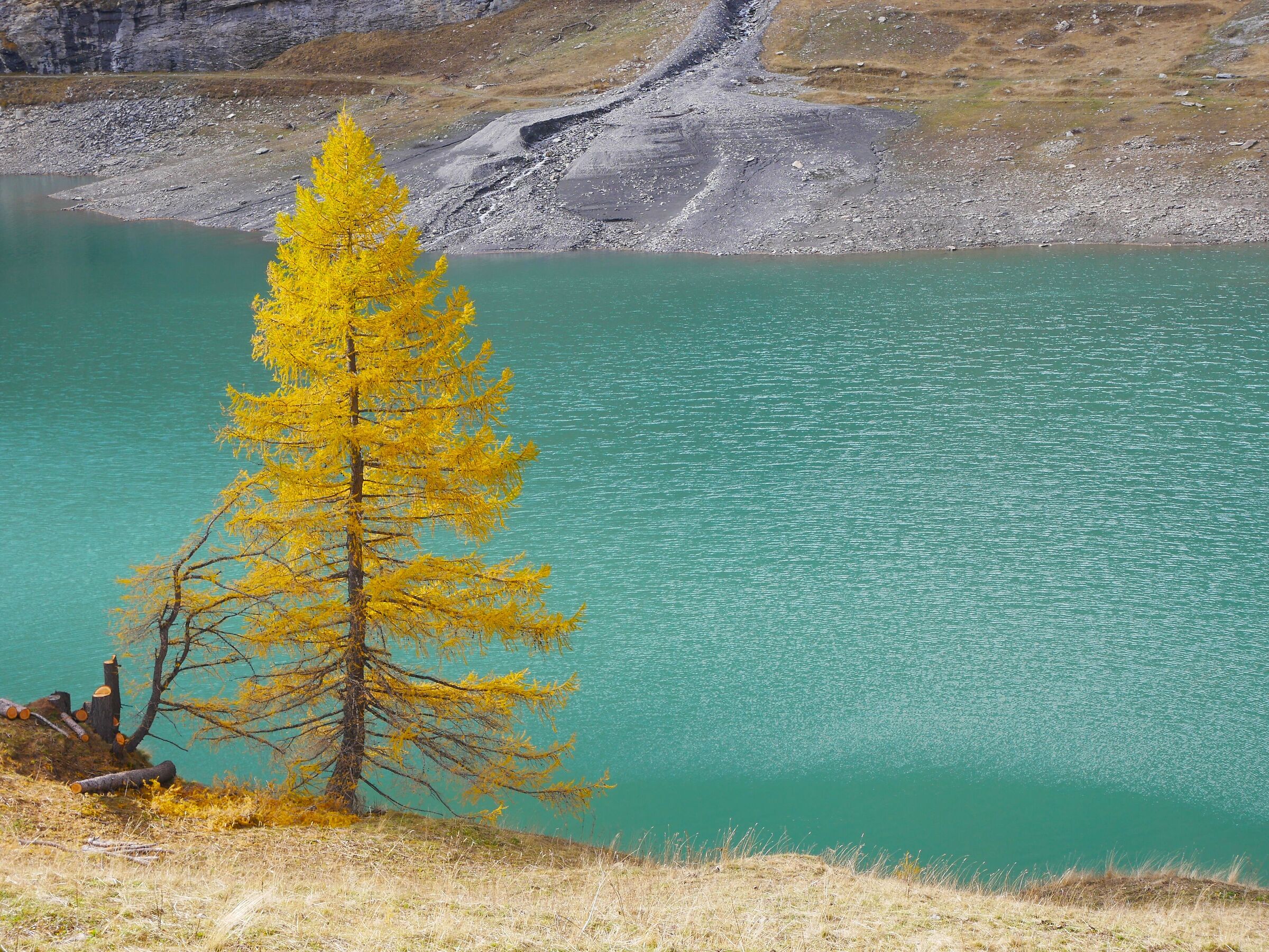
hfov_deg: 30.3
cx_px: 634
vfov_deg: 22.9
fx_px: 2347
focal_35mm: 64
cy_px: 476
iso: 200
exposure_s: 1/160
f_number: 6.3
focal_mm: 32
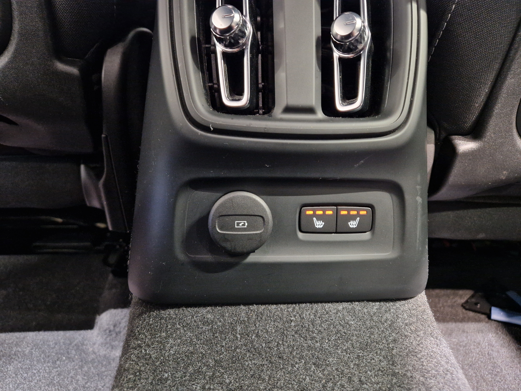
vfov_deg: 58.9
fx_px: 346
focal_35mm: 23
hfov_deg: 73.9
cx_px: 260
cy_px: 196
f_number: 1.8
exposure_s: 1/25
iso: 1000
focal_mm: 5.4
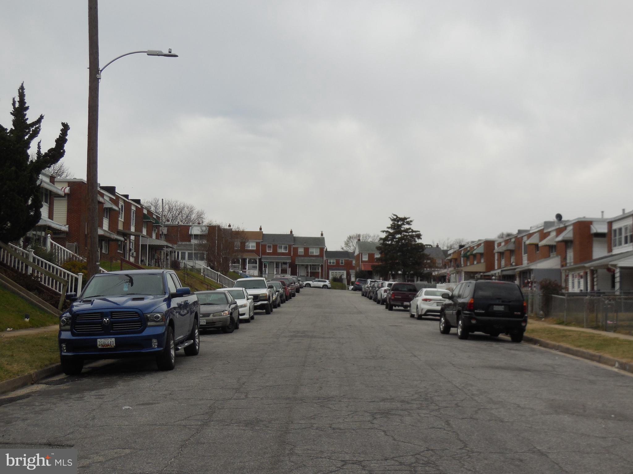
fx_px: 969
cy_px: 237
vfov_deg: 27.5
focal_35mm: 53
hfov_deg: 36.2
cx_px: 316
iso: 125
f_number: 4
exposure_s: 1/320
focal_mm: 9.4
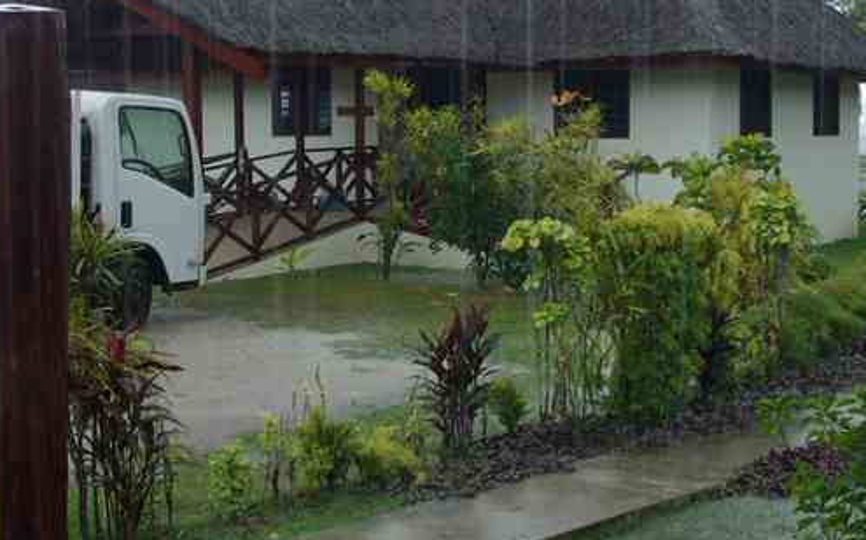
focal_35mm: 68
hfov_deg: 30.2
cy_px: 288
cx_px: 497
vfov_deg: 19.1
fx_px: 1604
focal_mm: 21.9
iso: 100
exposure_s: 1/10
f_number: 9.5
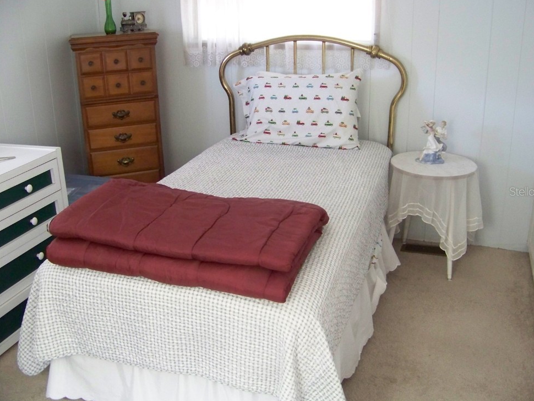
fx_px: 586
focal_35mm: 38
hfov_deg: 48.9
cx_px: 280
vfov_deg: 37.7
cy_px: 191
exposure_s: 1/10
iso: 400
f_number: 2.8
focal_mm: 5.85
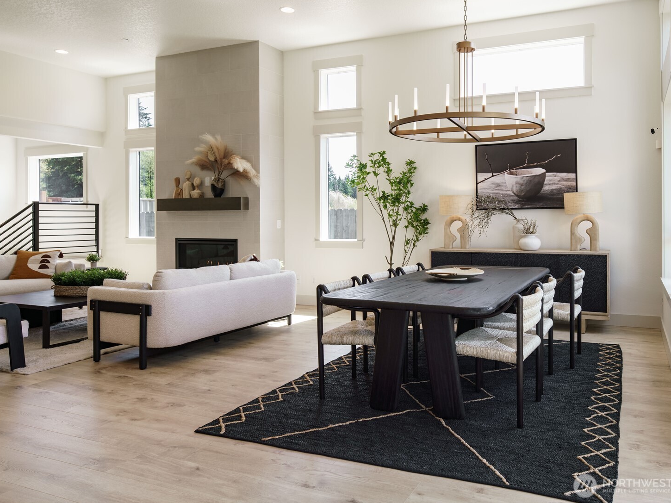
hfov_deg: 65.1
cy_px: 242
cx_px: 294
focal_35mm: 27
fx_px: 523
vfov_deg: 51.3
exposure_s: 1/40
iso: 200
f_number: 8
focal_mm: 24
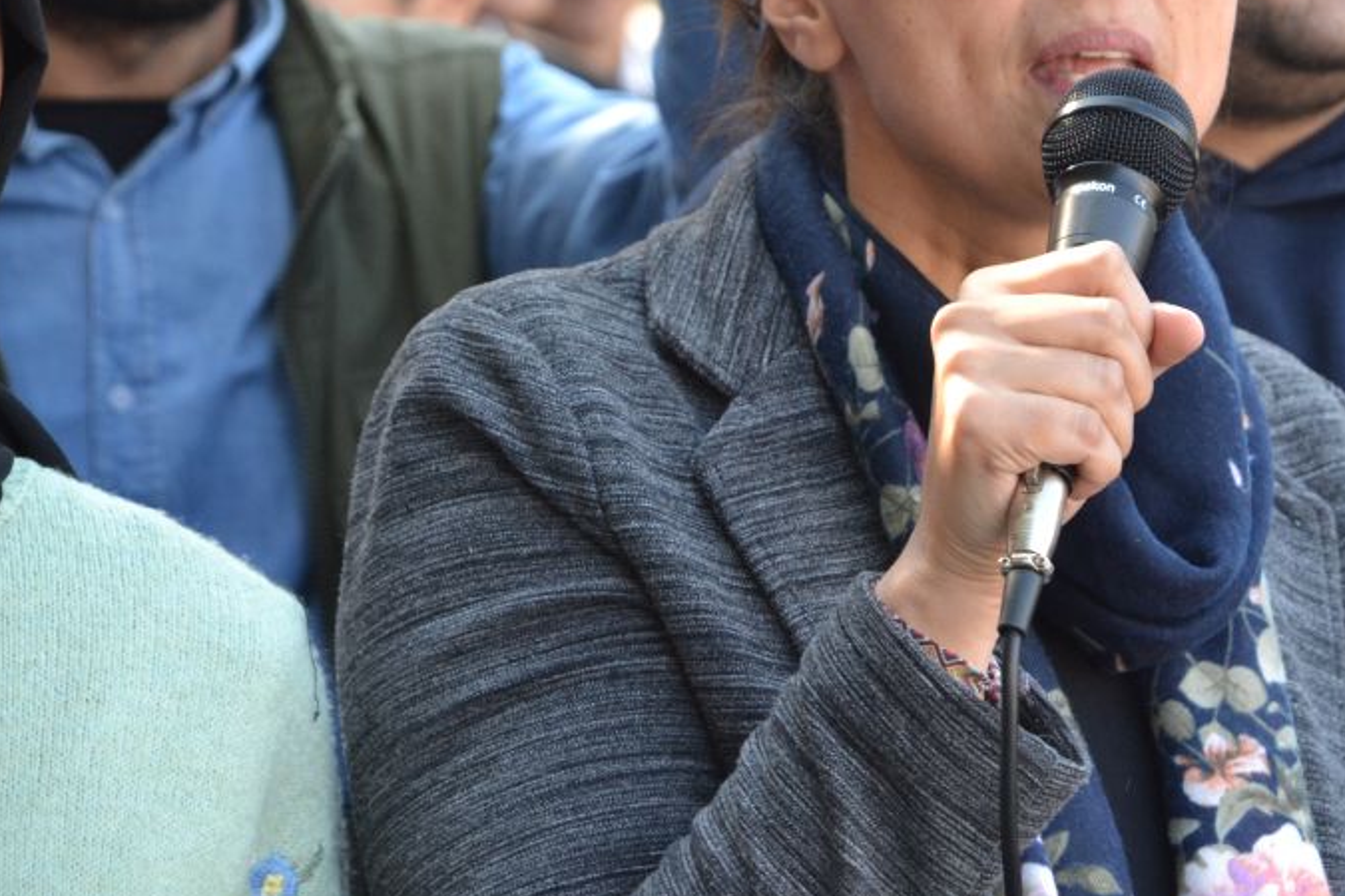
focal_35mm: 324
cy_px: 239
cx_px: 970
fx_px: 12097
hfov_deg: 6.4
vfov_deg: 4.2
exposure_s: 1/125
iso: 800
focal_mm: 135
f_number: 5.6
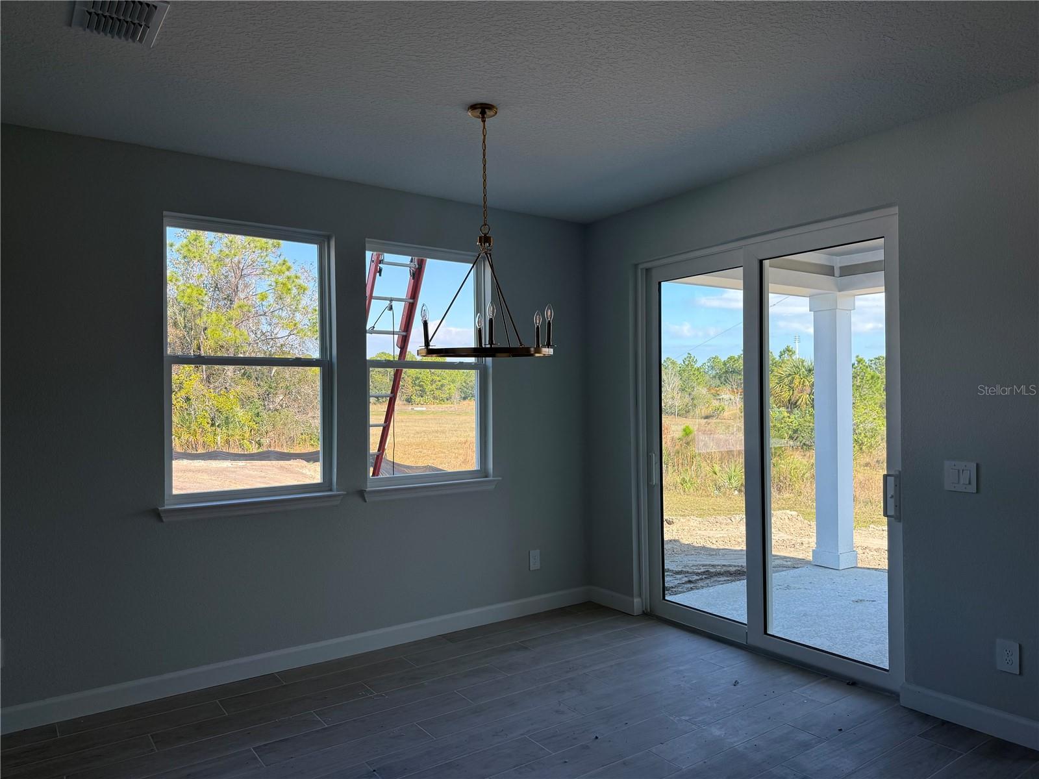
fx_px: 720
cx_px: 520
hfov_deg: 71.6
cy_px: 390
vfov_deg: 56.8
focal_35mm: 24
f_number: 1.78
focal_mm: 6.76
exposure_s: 1/878
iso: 80
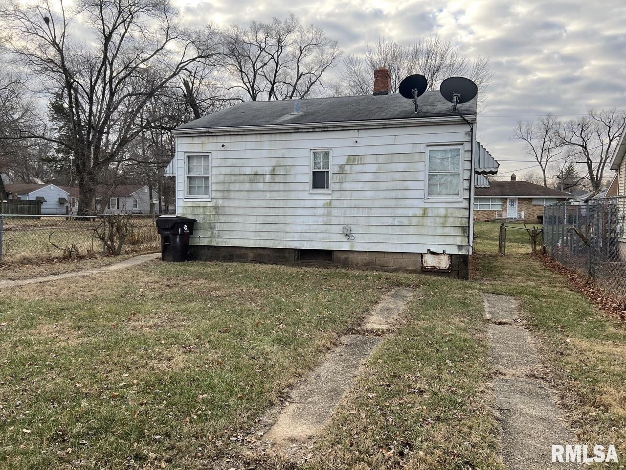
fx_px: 470
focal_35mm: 26
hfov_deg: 67.3
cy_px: 235
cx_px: 313
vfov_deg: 53.1
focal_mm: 5.7
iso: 50
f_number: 1.5
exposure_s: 1/743
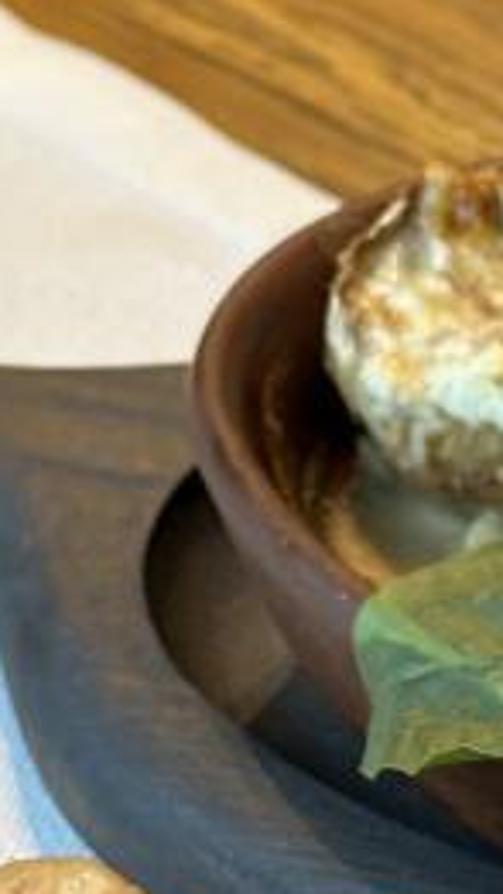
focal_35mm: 214
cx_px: 643
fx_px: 5069
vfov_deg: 10.0
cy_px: 837
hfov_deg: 5.6
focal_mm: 6.86
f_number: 1.78
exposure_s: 1/50
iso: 80
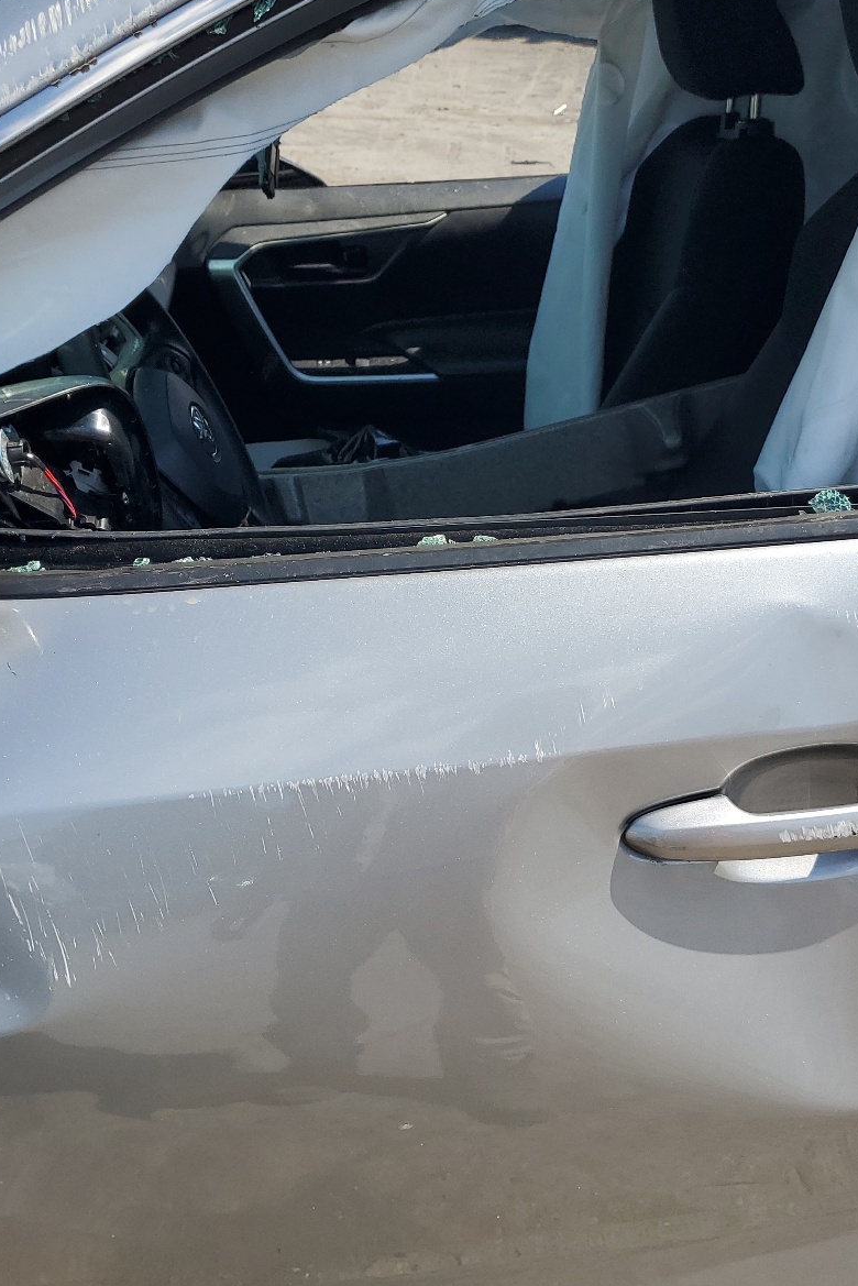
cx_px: 442
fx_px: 1322
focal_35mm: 37
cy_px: 645
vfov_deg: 51.9
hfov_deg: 36.0
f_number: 1.5
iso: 50
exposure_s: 1/2500
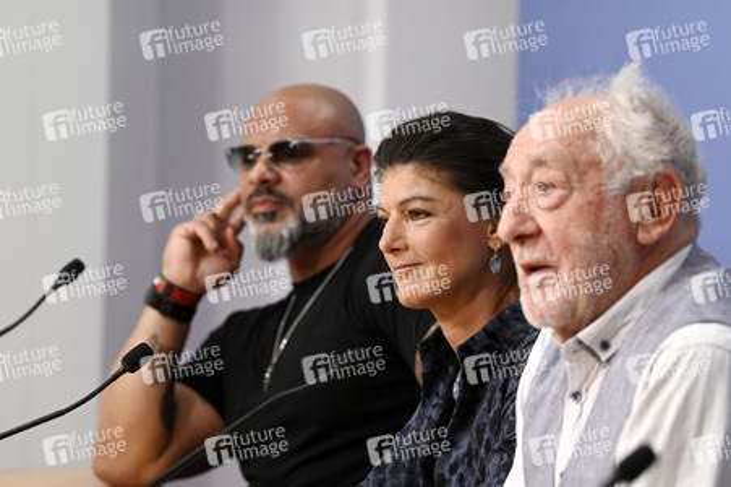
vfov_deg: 6.9
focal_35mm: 200
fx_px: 4058
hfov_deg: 10.3
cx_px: 366
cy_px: 244
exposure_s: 1/320
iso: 2500
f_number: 6.3
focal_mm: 200
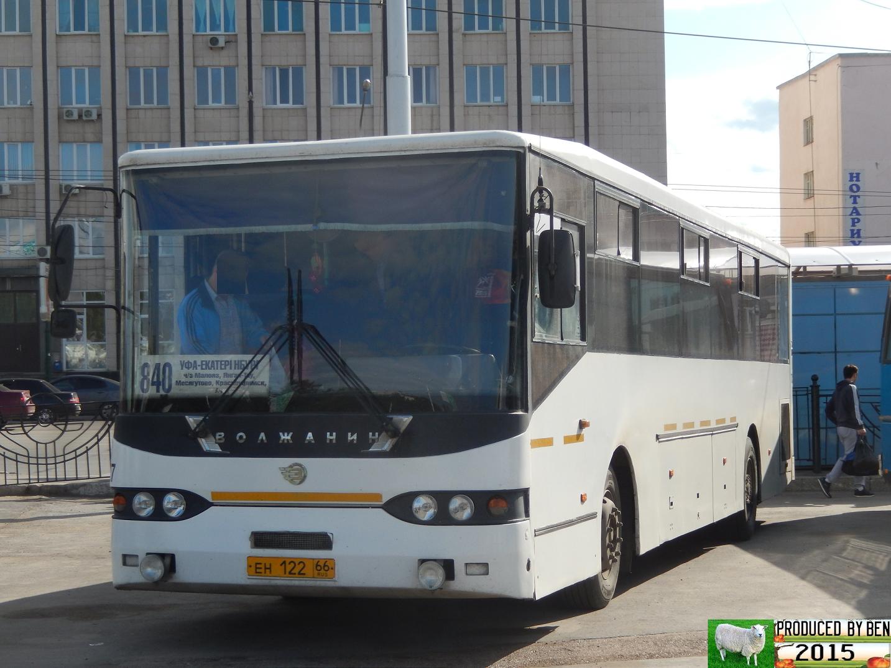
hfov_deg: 26.7
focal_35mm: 73
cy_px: 334
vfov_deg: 20.2
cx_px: 446
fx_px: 1879
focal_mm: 13.1
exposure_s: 1/640
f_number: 4.9
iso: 125
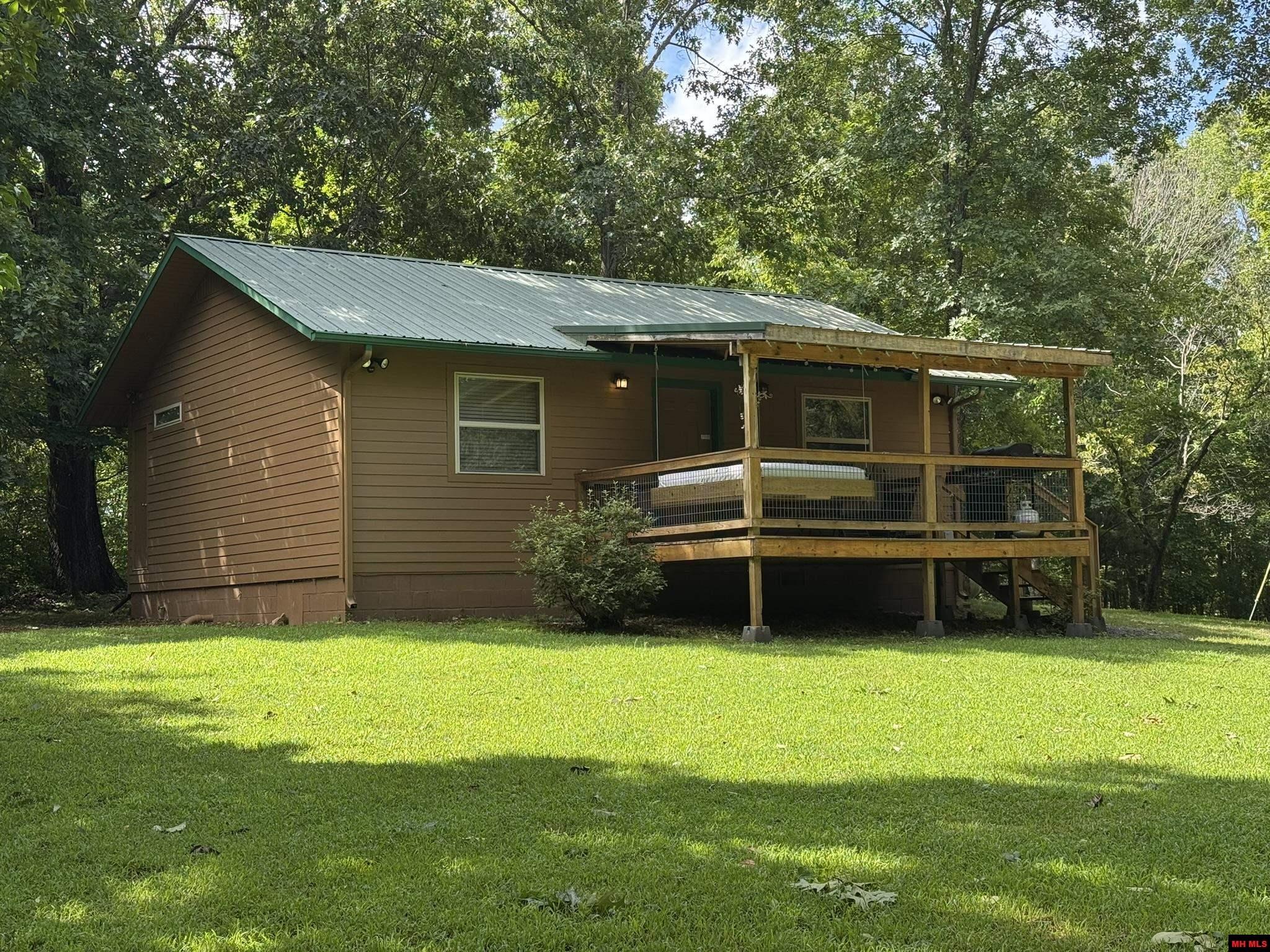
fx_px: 1761
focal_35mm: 48
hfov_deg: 39.7
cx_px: 635
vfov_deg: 30.3
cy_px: 476
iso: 64
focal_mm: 6.76
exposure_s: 1/913
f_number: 1.78
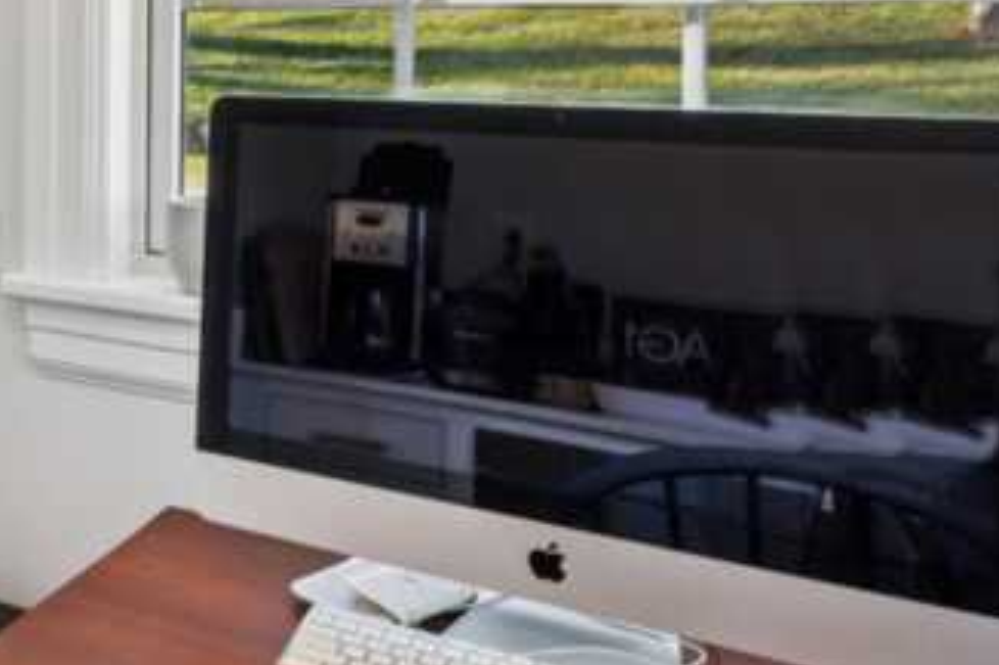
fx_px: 1220
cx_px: -355
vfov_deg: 30.2
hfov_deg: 31.7
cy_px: 201
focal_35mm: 44
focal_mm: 14
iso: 200
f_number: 11
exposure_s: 1/13
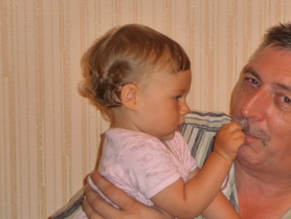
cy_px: 108
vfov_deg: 8.2
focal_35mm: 181
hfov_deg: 10.9
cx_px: 212
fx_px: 1523
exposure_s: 1/40
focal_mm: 19.1
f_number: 4.7
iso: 500
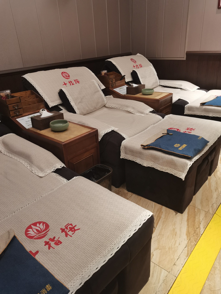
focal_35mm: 26
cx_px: 110
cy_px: 147
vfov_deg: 67.3
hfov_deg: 53.1
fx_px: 221
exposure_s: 1/24
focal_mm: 5.58
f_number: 1.8
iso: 800
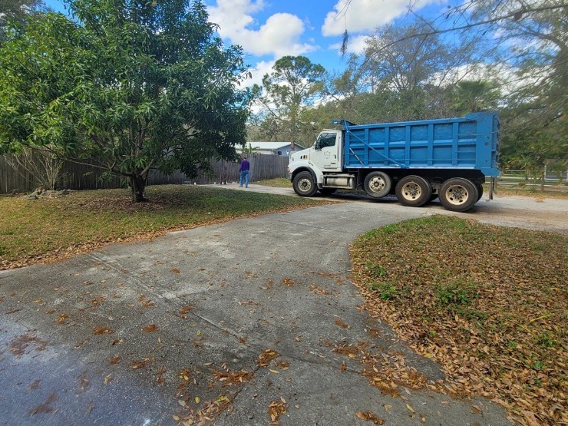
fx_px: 295
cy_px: 183
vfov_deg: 71.2
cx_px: 274
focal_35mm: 18
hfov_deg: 87.7
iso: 50
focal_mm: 2.2
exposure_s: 1/769
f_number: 2.2
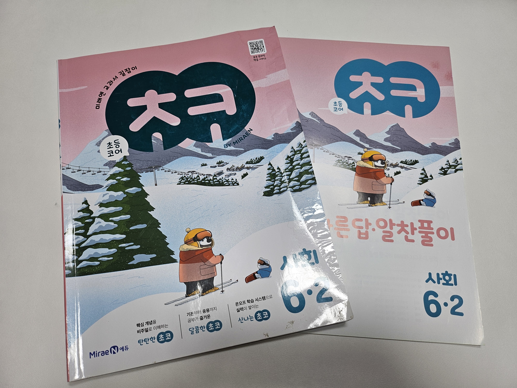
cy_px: 194
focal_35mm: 24
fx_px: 358
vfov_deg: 56.8
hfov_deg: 71.6
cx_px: 258
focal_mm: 5
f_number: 1.8
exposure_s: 1/120
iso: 125
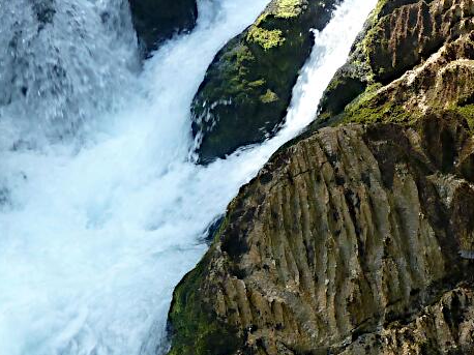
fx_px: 1040
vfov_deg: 19.3
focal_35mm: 76
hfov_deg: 24.7
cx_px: 451
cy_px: 248
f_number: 4
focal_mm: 4.7
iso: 80
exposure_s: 1/125
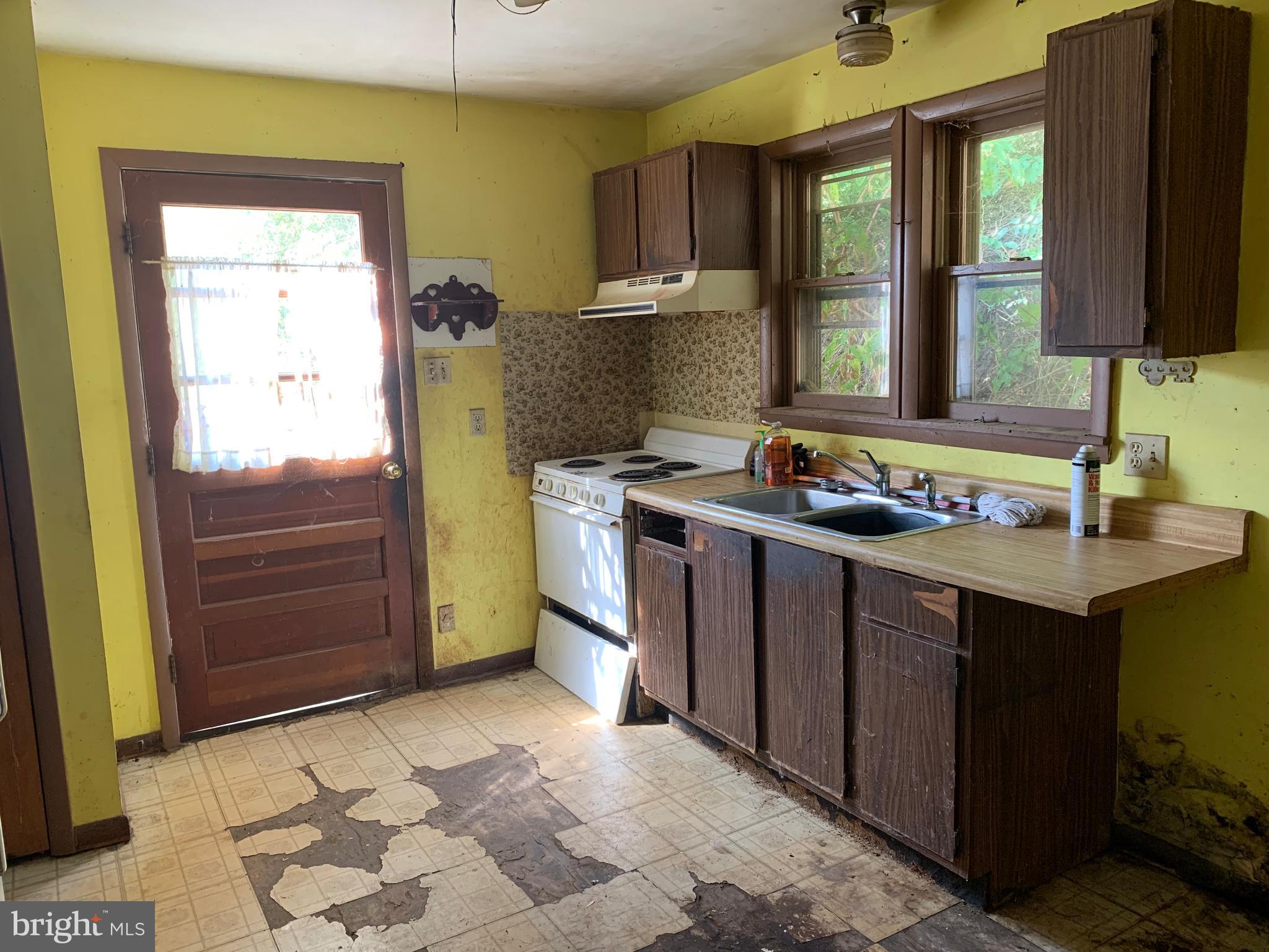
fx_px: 953
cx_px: 634
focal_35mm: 26
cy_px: 476
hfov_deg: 67.3
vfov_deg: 53.1
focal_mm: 4.25
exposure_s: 1/63
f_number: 1.8
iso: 100
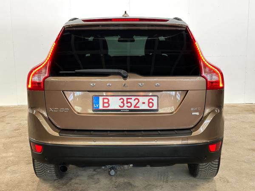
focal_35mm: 48
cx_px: 128
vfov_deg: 30.3
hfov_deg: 39.7
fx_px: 354
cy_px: 96
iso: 125
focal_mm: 6.86
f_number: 1.8
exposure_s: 1/50
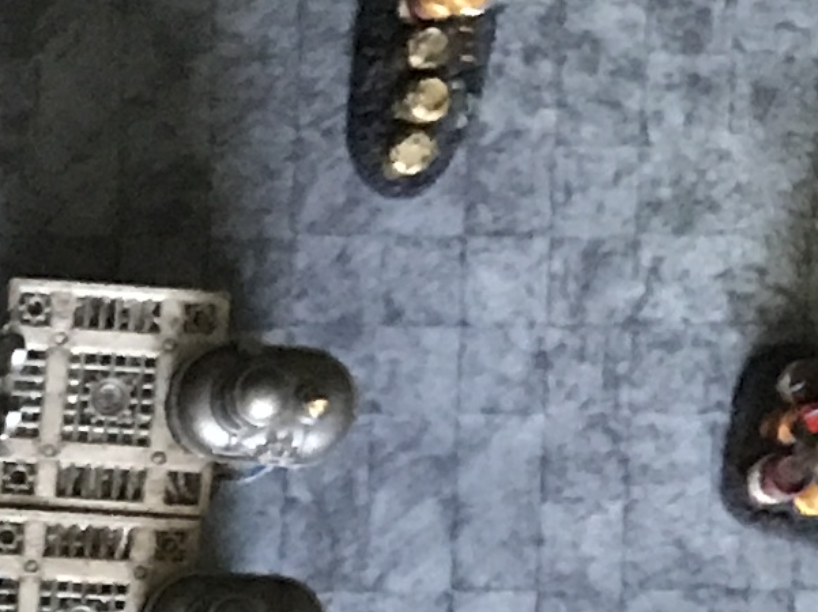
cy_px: 1404
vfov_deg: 7.4
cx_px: -1075
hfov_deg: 9.5
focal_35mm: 188
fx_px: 4440
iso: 100
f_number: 1.8
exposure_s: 1/11
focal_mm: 3.99
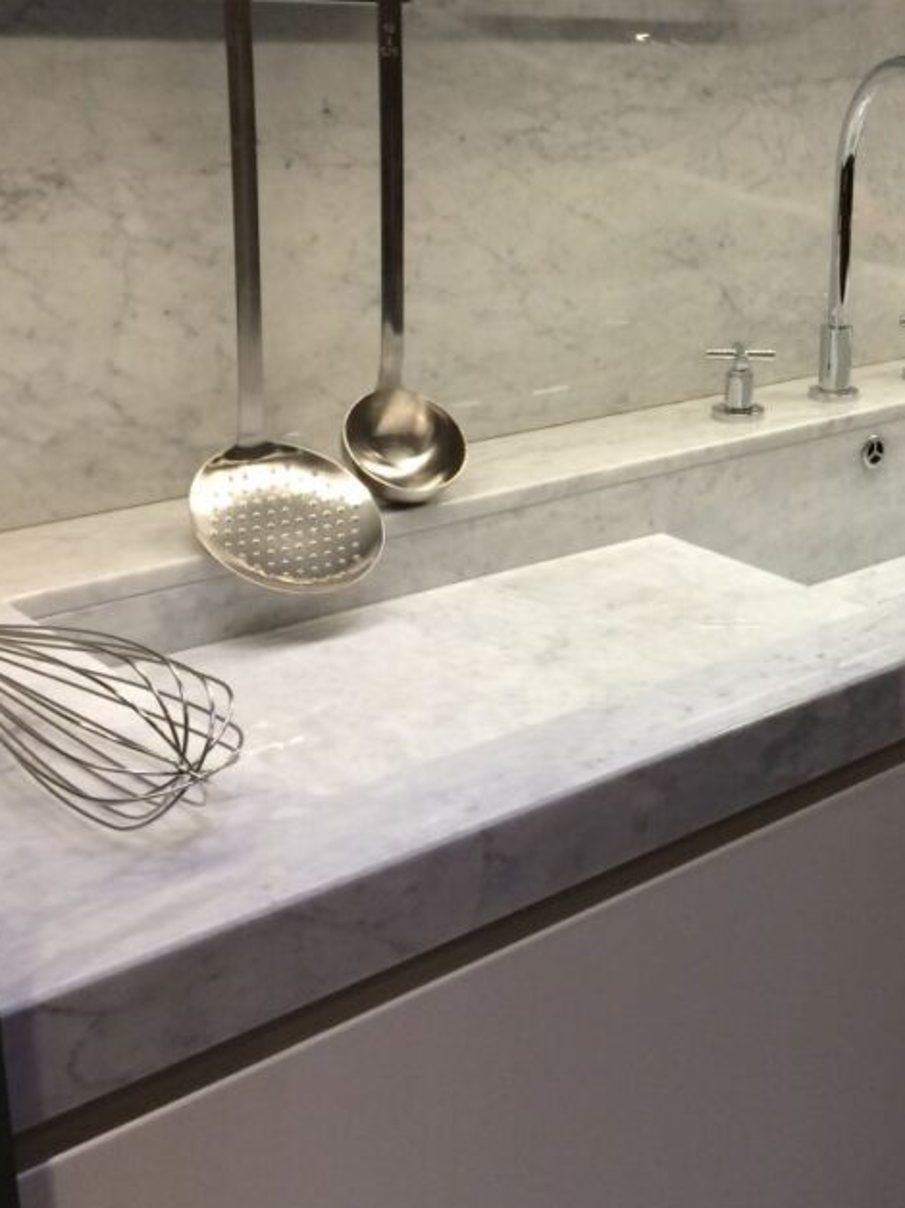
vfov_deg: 38.8
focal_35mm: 49
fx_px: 1709
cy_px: 493
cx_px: 853
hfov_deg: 28.3
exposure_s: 1/30
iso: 50
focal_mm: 4.12
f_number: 2.2
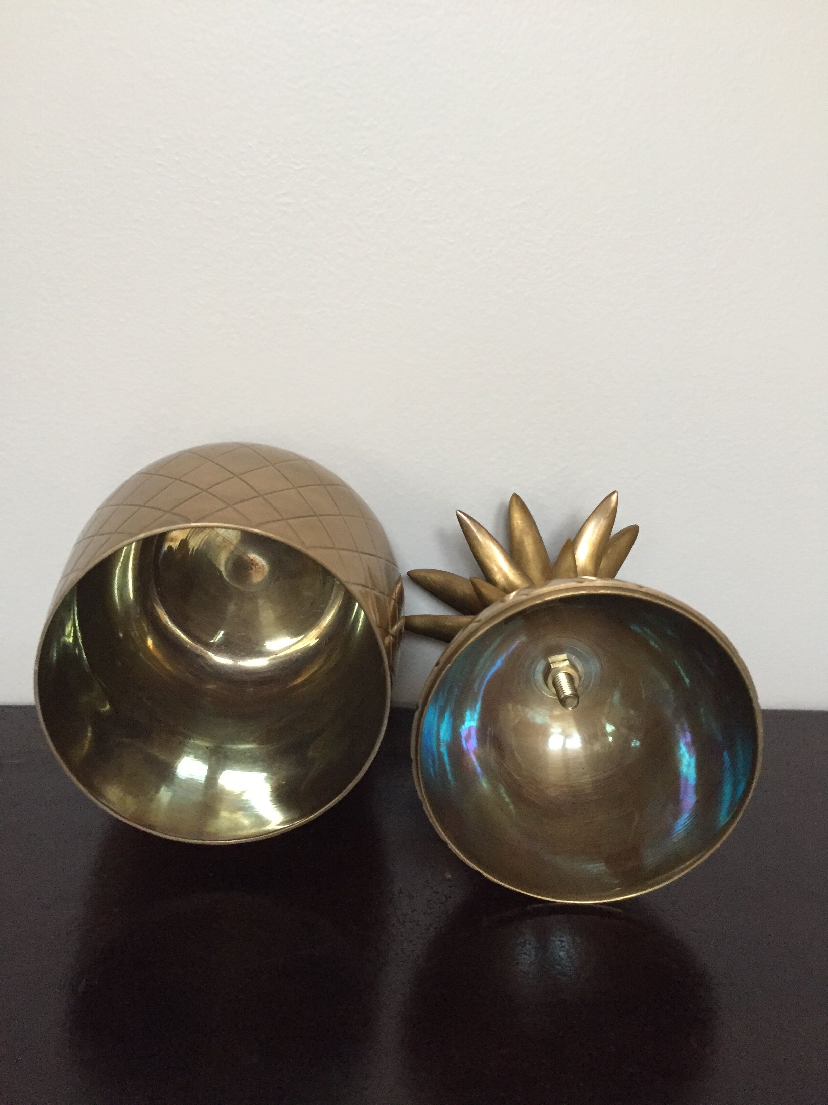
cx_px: 414
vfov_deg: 61.7
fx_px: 925
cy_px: 552
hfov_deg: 48.2
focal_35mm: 29
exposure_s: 1/17
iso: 320
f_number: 2.2
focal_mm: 4.15
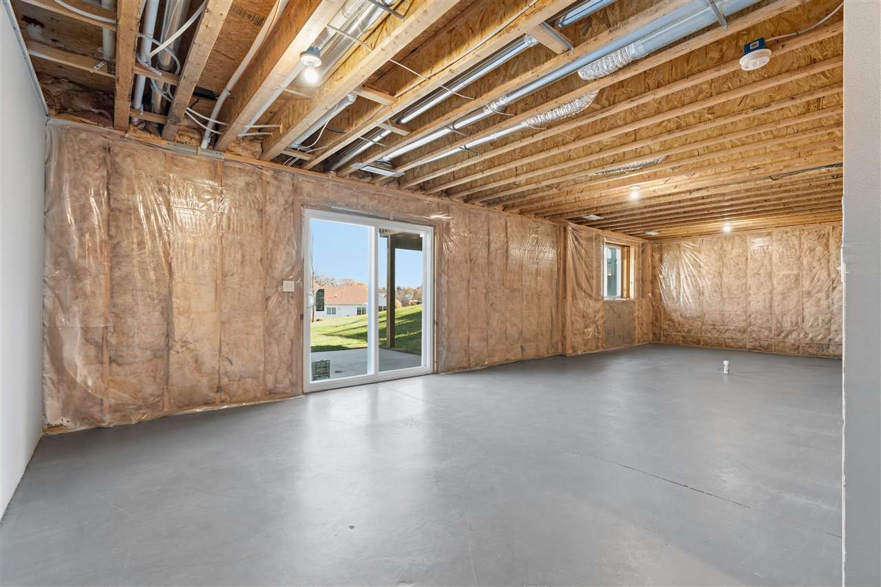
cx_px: 440
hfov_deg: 96.7
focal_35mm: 16
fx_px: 391
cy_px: 294
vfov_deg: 73.7
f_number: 8
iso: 800
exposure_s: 1/20
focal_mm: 16
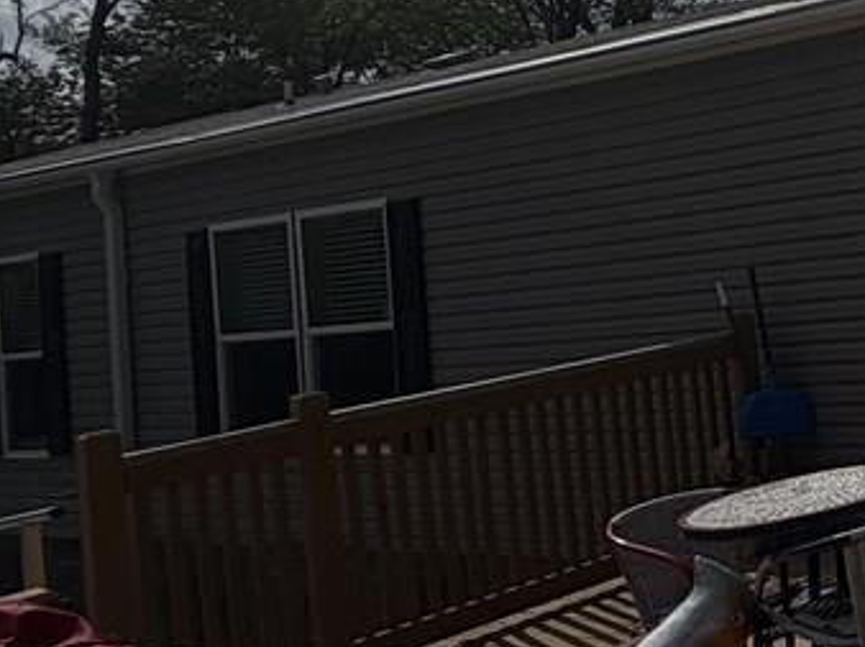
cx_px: 1451
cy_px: 63
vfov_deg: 26.6
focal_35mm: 53
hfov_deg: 23.7
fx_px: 1323
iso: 20
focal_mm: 2.22
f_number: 2.2
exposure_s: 1/4762
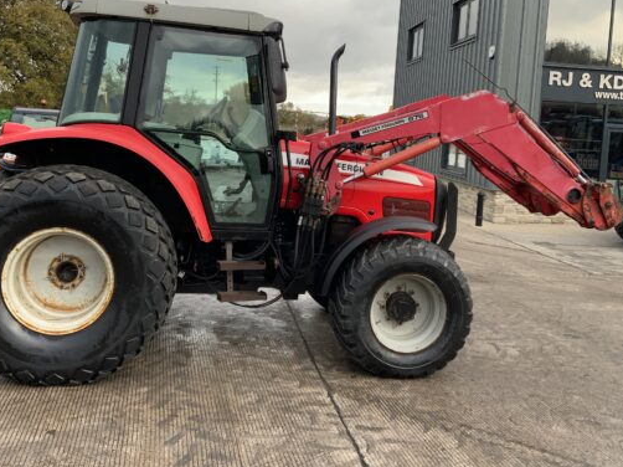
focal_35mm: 37
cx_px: 304
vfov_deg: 38.4
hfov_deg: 50.2
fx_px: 666
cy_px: 173
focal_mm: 3
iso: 16
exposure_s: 1/153
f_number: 1.8
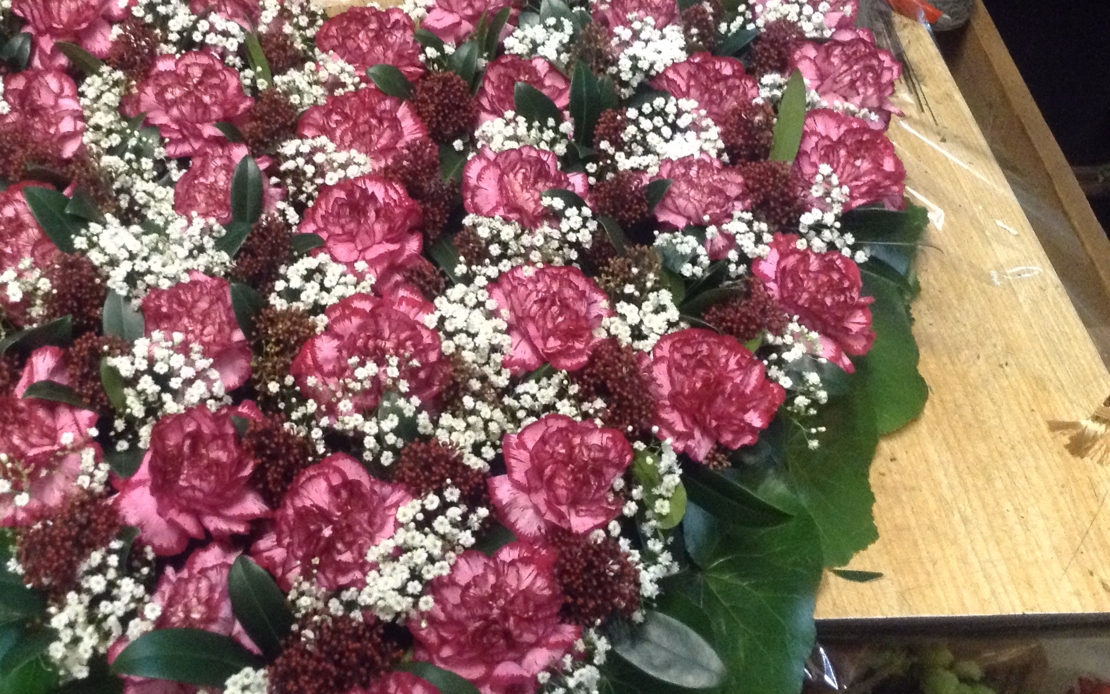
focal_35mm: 46
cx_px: 444
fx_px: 1392
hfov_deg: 43.3
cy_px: 347
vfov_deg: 28.0
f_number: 2.4
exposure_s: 1/15
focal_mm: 3.3
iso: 400
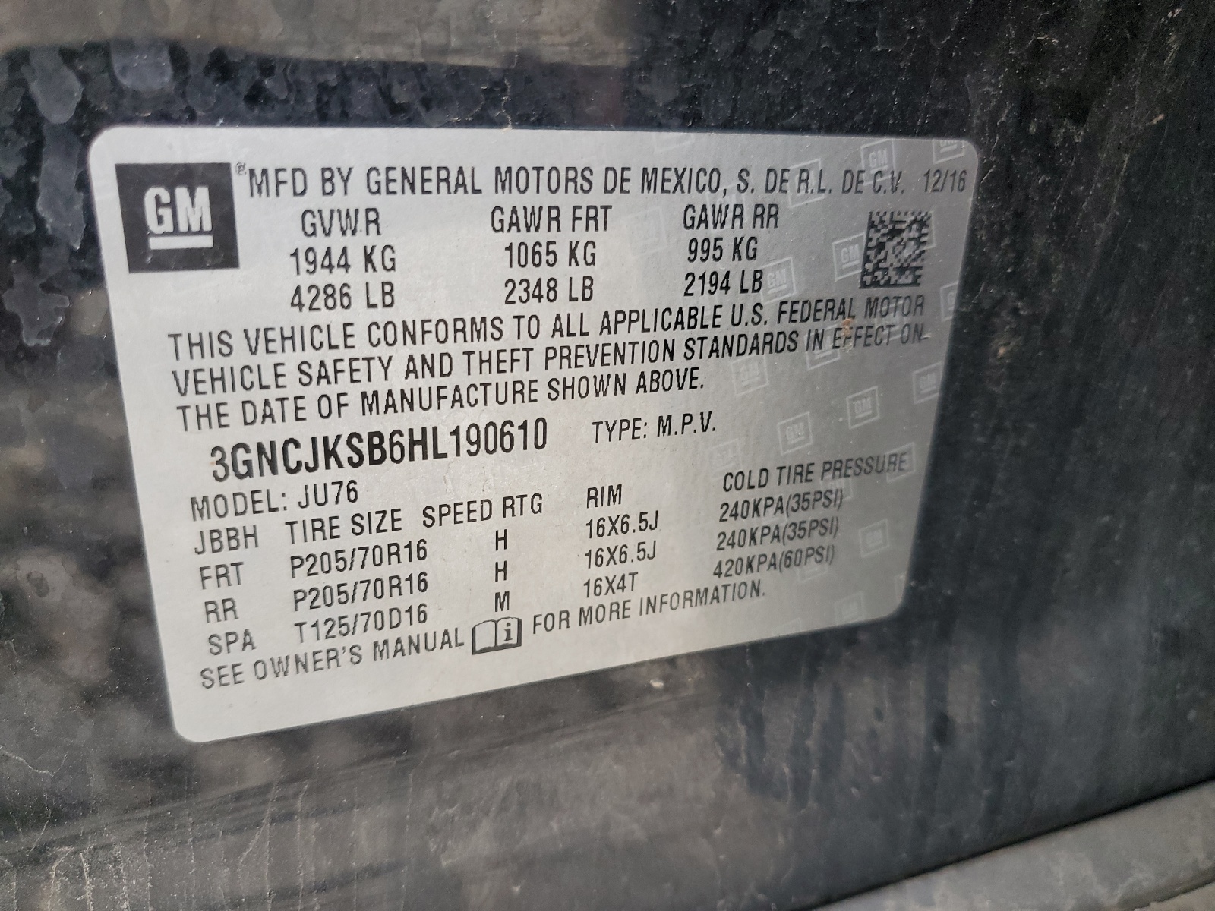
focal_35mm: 26
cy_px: 456
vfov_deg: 53.1
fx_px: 913
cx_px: 608
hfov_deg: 67.3
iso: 81
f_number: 1.5
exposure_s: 1/120
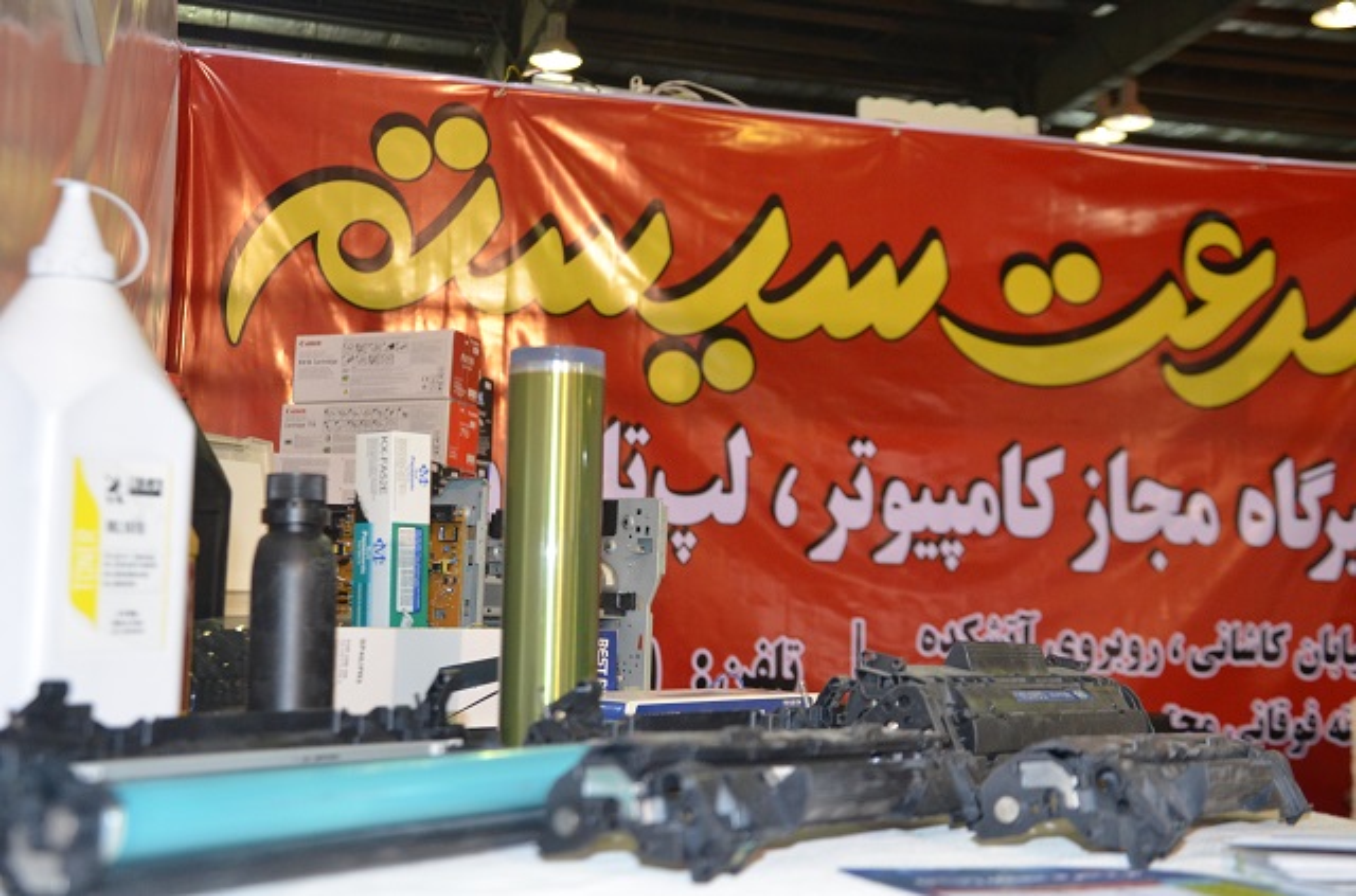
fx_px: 1803
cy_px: 448
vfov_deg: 27.9
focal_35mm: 48
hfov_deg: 41.2
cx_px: 678
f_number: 4.2
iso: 1600
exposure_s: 1/60
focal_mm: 32
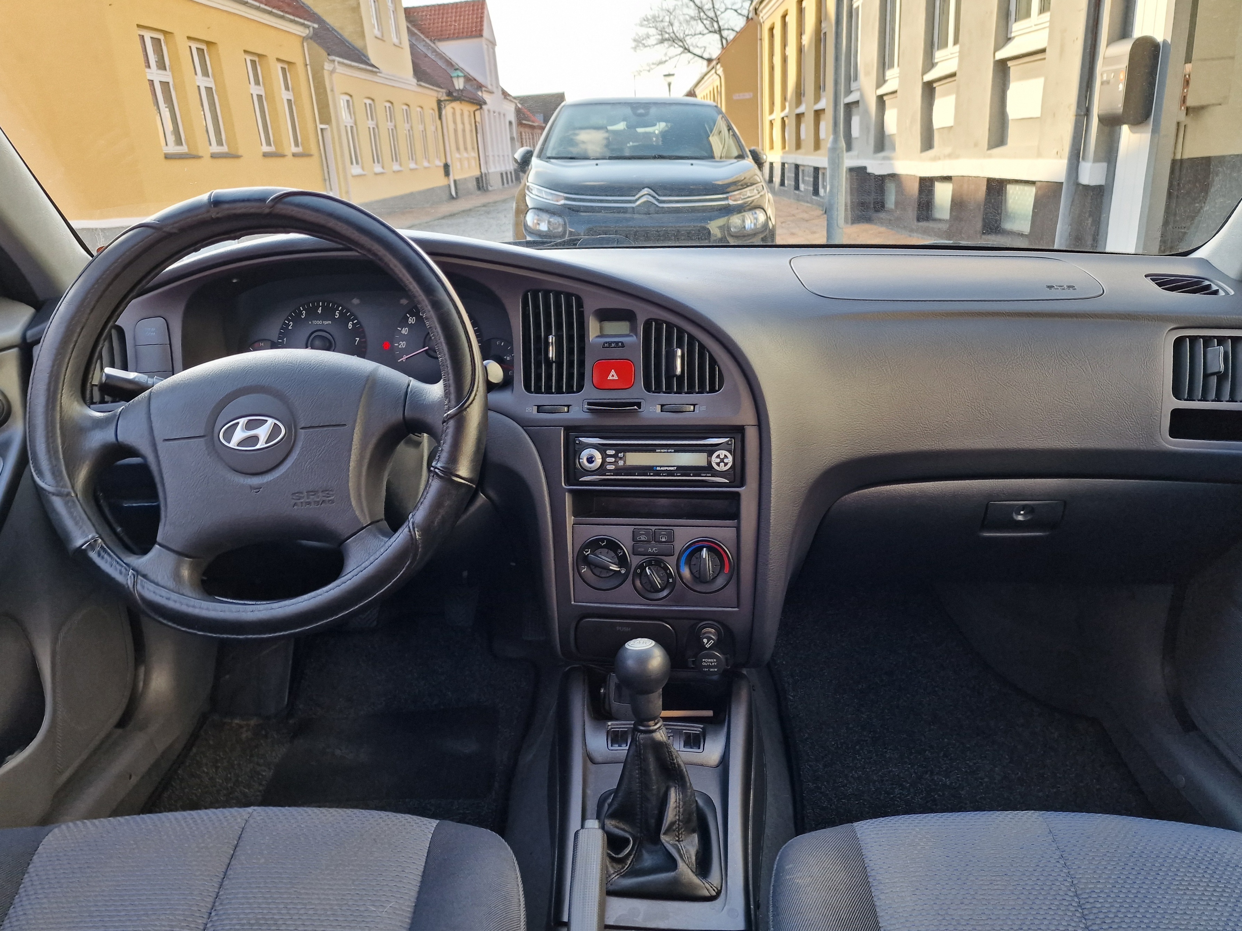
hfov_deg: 73.9
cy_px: 466
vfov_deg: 58.9
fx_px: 825
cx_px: 621
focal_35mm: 23
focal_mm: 6.4
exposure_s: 1/182
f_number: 1.8
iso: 50
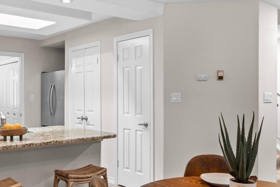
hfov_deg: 46.4
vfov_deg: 32.2
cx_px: 100
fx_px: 323
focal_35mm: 42
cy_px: 104
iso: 250
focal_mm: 13.5
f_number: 11
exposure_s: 5
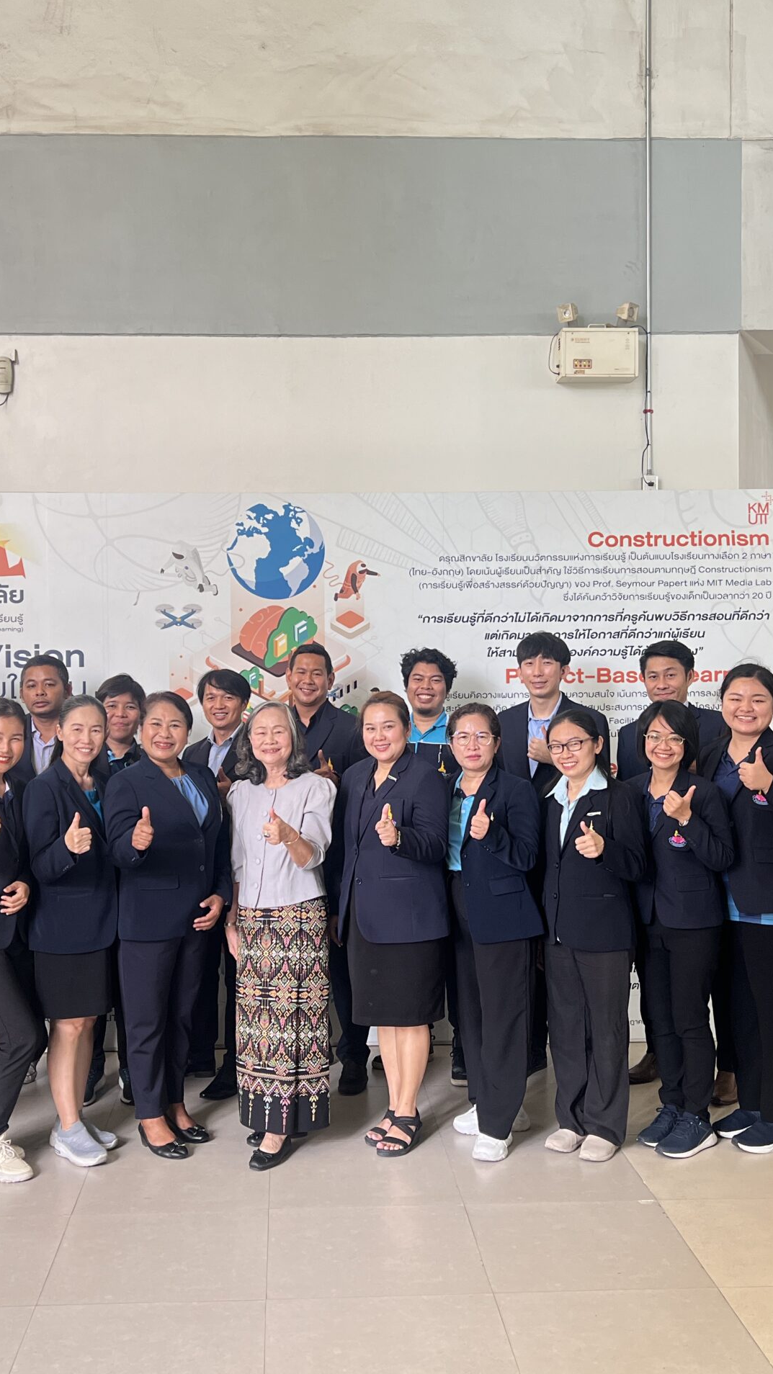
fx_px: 1385
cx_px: 331
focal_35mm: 38
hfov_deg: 31.1
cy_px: 688
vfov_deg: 52.8
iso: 125
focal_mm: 5.7
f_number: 1.5
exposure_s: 1/75
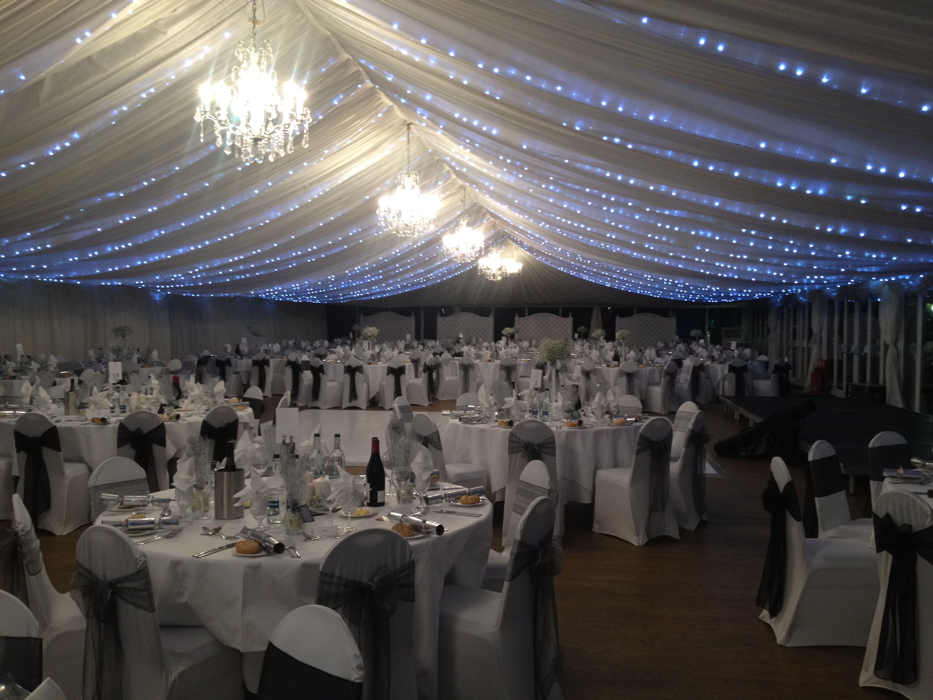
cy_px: 350
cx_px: 466
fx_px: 943
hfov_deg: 52.6
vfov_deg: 40.7
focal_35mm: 35
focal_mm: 4.28
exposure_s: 1/20
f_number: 2.4
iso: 125
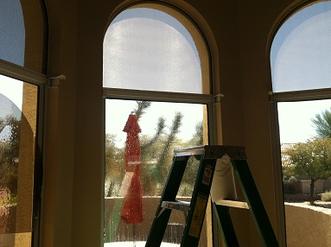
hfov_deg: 44.7
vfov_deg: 34.2
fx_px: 401
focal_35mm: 42
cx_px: 136
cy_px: 104
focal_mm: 3.85
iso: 80
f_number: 2.8
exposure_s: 1/294
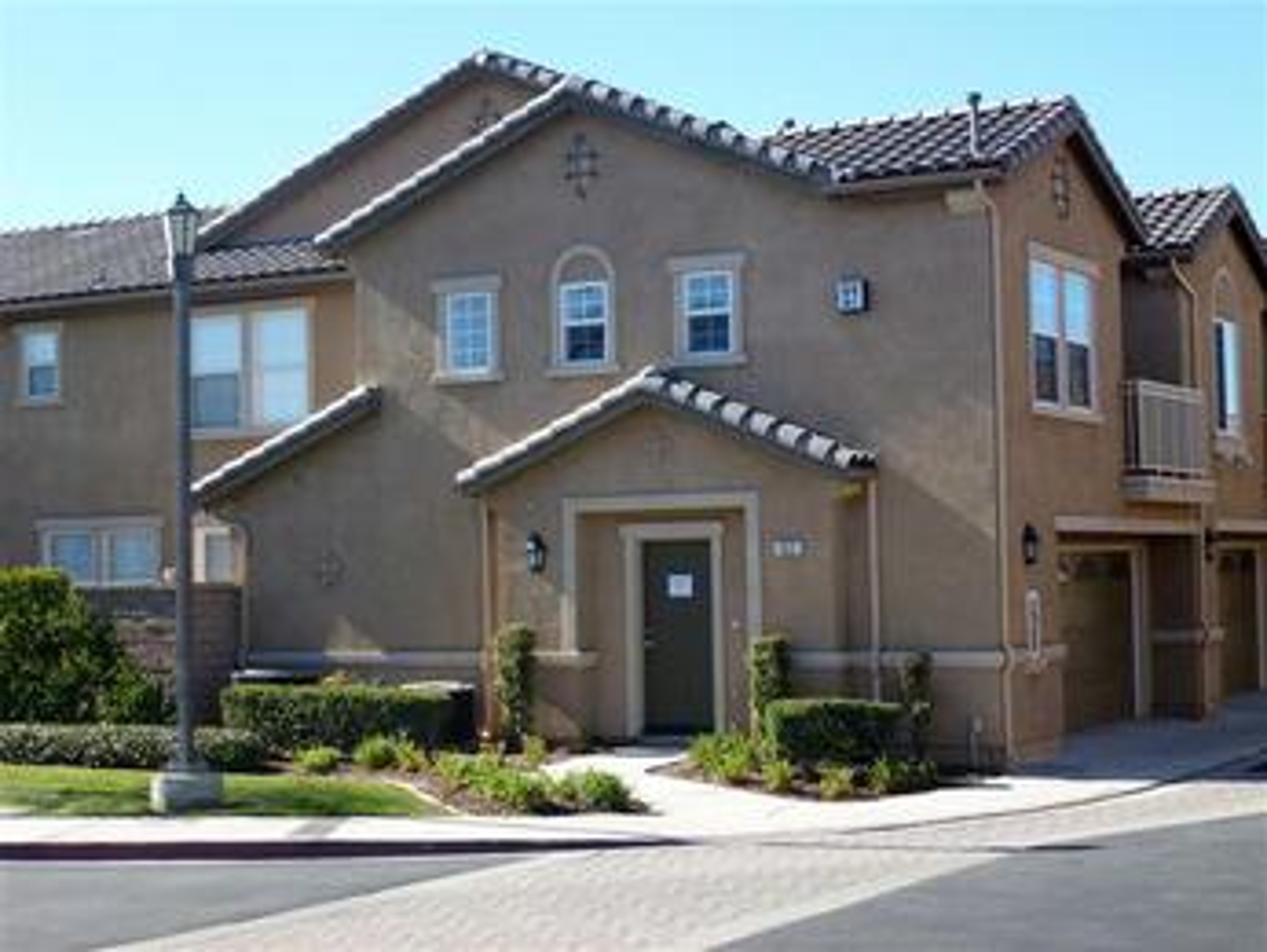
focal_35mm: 61
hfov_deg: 31.7
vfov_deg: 24.1
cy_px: 476
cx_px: 634
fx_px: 2234
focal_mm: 10.9
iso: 100
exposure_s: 1/320
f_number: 4.5
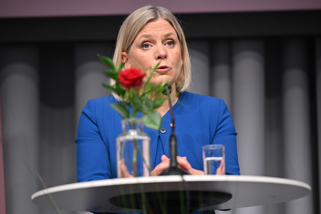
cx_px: 160
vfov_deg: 6.9
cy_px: 107
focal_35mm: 200
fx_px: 1783
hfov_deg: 10.3
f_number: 2.8
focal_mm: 200
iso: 1000
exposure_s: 1/200
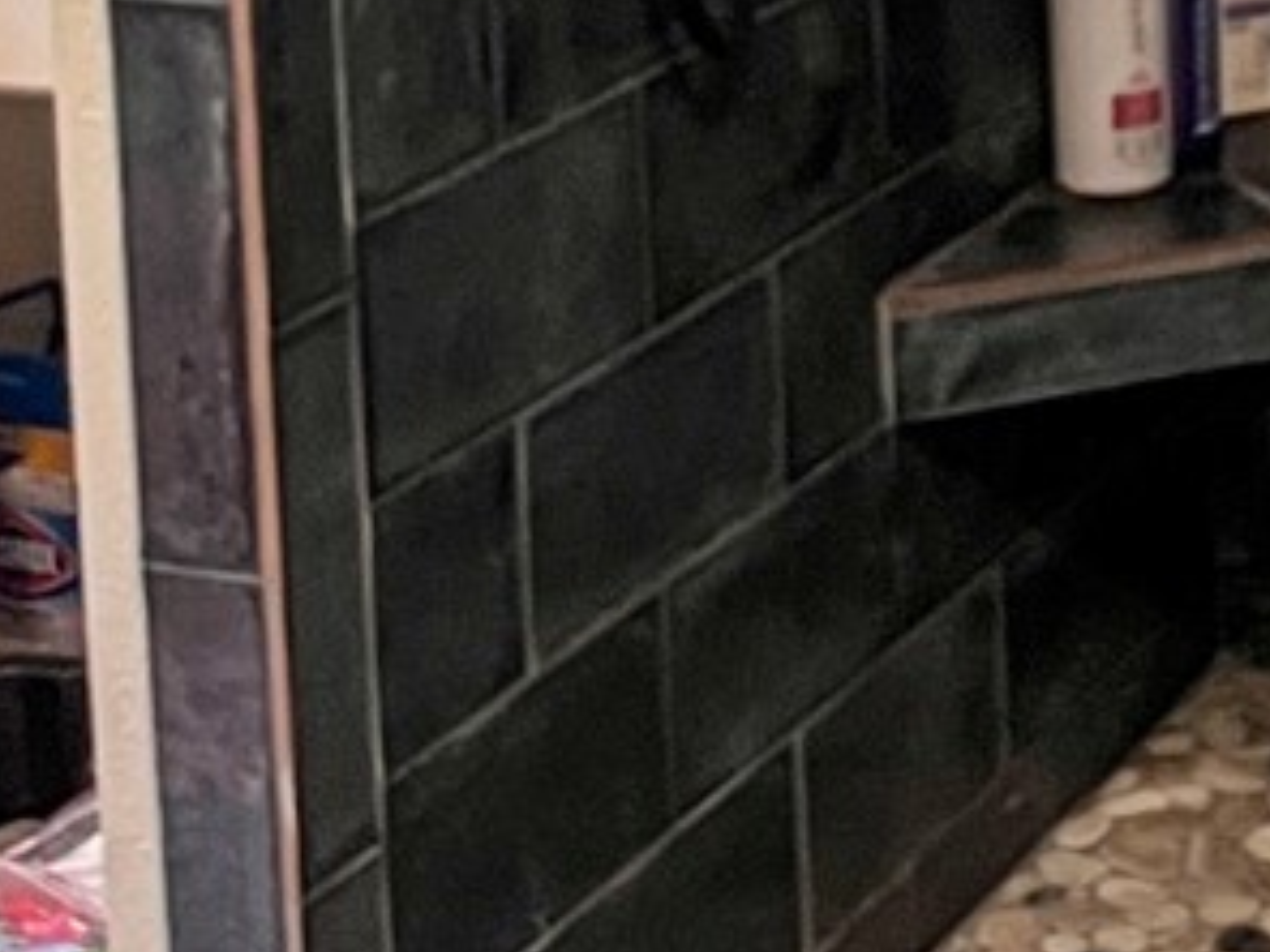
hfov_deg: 10.9
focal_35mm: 180
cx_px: 1249
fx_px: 6604
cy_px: -523
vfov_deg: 8.1
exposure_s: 1/60
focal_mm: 5.7
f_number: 1.5
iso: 200
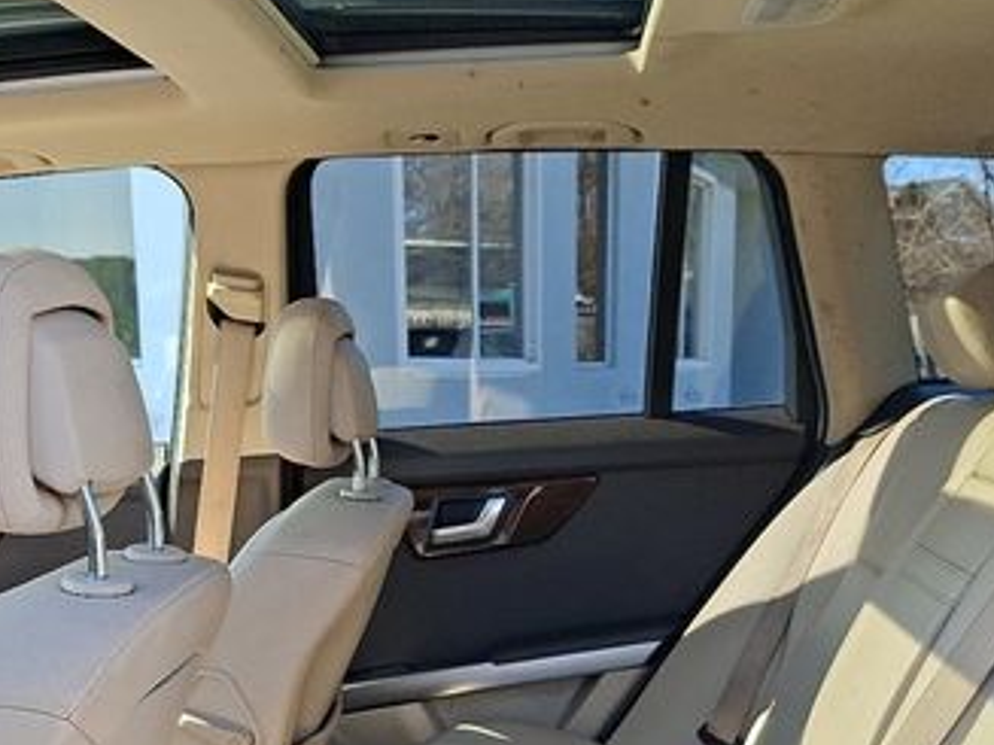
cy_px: 681
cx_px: 571
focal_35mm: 49
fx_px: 1407
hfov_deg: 38.8
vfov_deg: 28.4
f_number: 1.8
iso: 30
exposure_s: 1/435
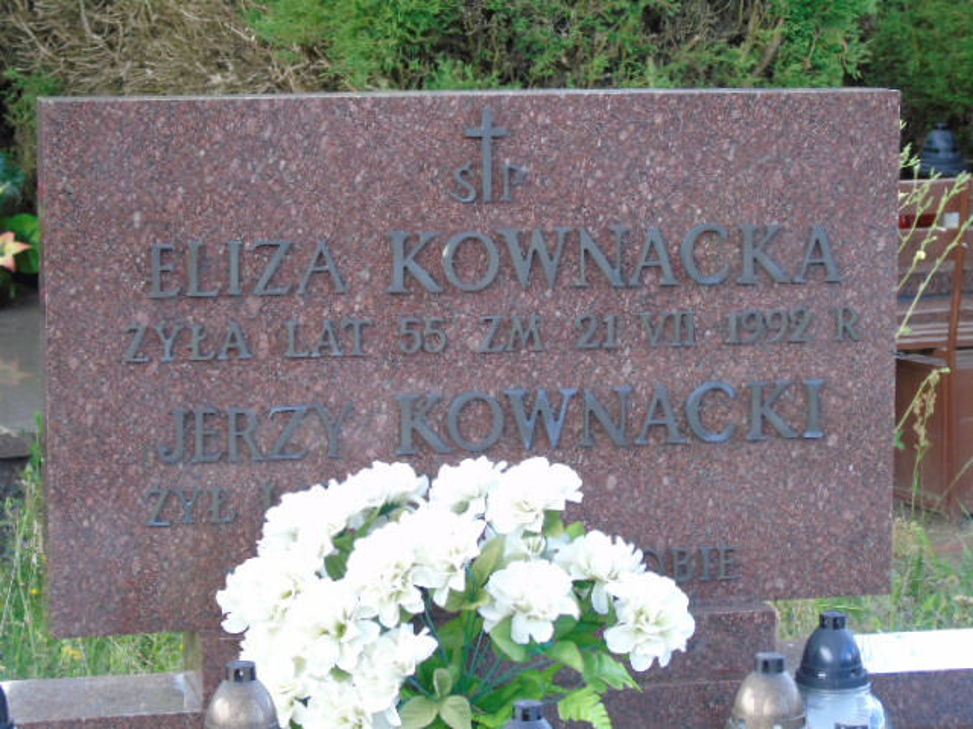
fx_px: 3036
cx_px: 486
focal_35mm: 108
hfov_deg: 18.2
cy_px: 364
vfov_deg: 13.7
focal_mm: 19
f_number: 4.4
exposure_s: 1/40
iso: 160
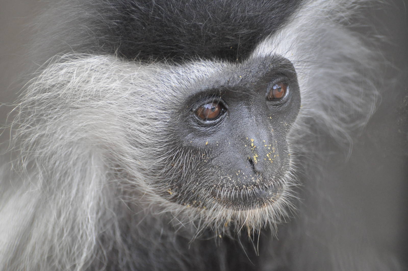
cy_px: 136
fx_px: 3736
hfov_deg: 6.3
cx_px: 204
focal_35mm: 330
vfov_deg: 4.2
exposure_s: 1/200
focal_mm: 220
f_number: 5.3
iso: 1600
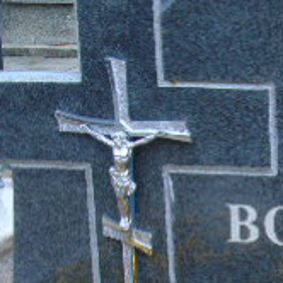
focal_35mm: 157
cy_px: 341
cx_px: 356
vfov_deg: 10.9
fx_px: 1452
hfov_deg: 10.9
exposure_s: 1/30
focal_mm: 8.2
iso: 100
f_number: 4.1
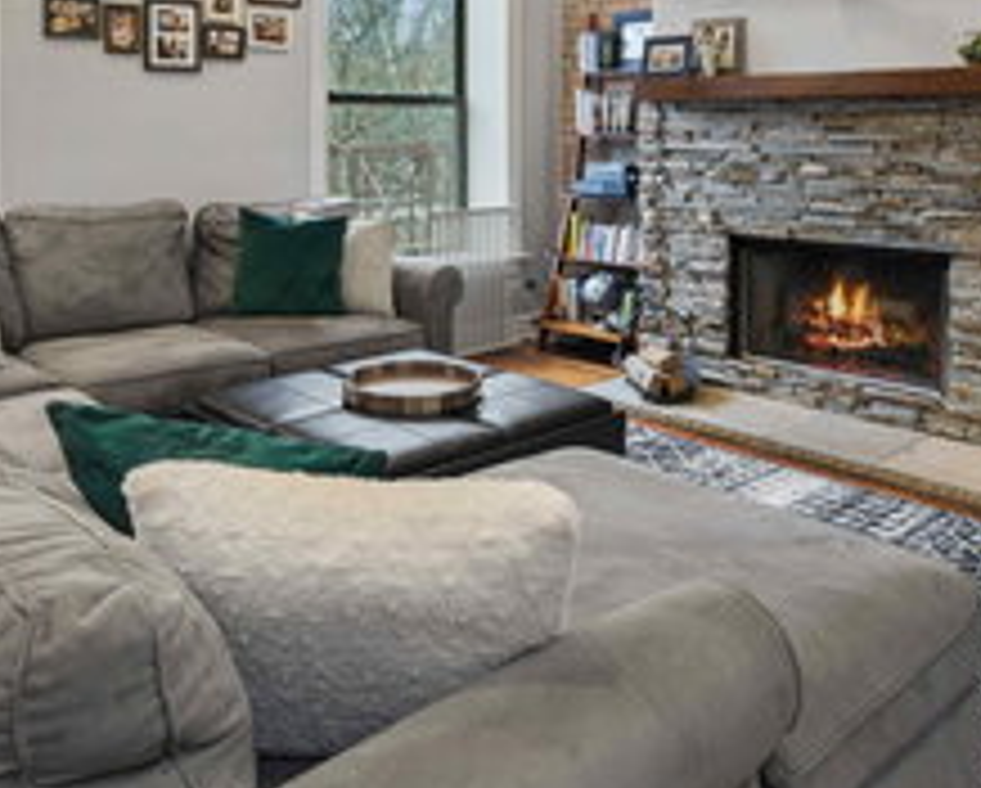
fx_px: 959
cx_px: 468
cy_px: 126
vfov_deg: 42.1
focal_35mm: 33
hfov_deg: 54.1
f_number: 8
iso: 320
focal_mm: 16
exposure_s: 1
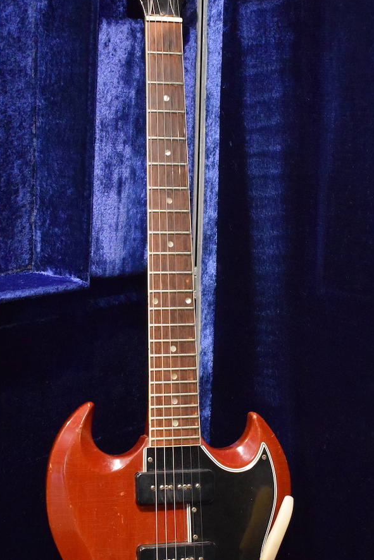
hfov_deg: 20.6
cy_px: 334
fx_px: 1028
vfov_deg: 30.4
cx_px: 176
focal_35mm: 66
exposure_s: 1/25
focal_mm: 26
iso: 3200
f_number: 4
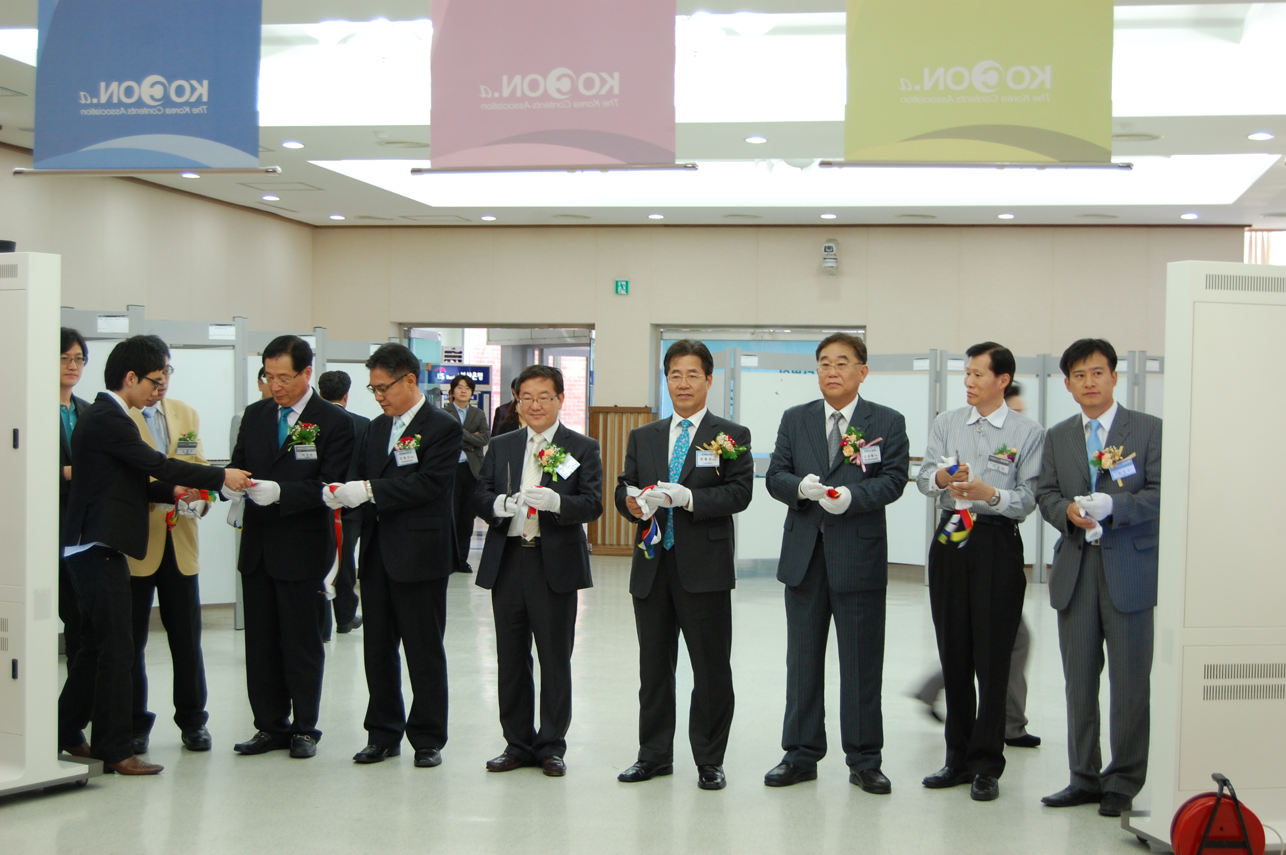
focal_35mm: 57
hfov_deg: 35.1
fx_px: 2034
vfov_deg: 23.7
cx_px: 643
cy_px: 428
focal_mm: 38
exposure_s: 1/40
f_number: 4.8
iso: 400
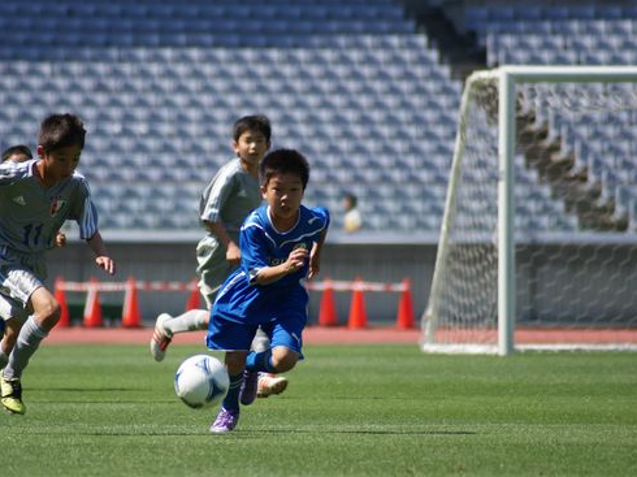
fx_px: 9767
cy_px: 260
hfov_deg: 3.7
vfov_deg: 2.8
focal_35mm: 531
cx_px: 252
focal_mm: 300
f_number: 5.6
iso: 125
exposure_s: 1/500
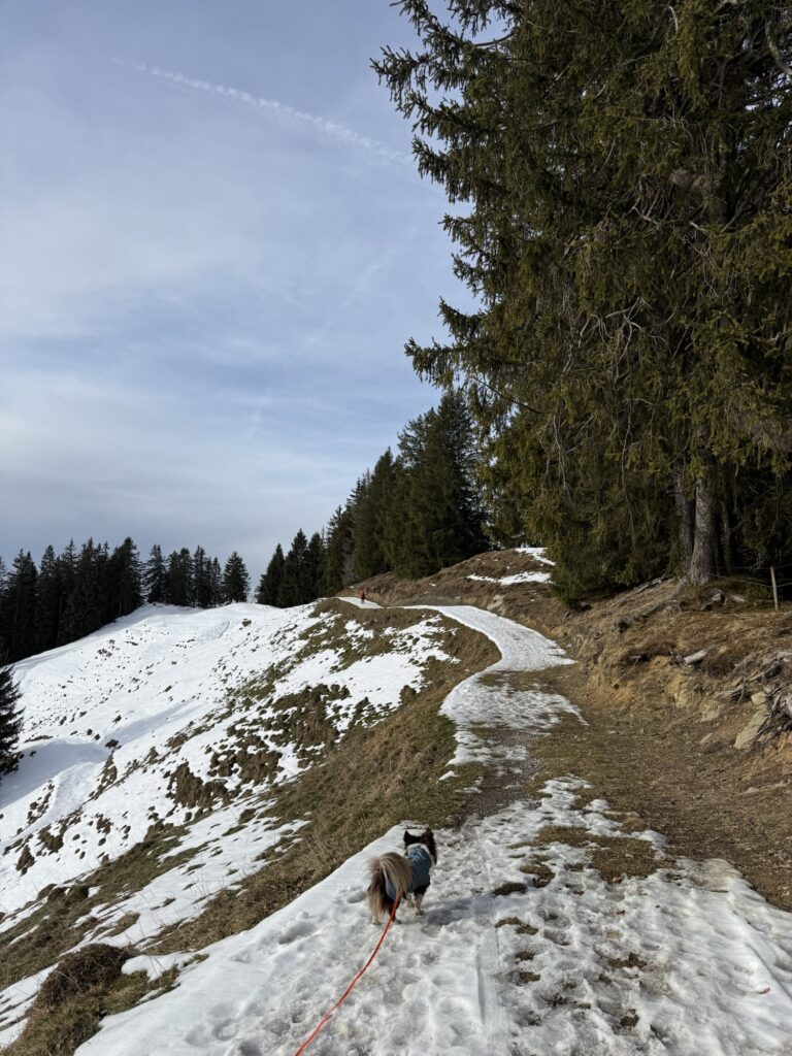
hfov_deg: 56.8
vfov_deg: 71.6
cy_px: 528
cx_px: 396
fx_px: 732
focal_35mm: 24
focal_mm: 6.76
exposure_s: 1/5714
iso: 80
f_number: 1.78
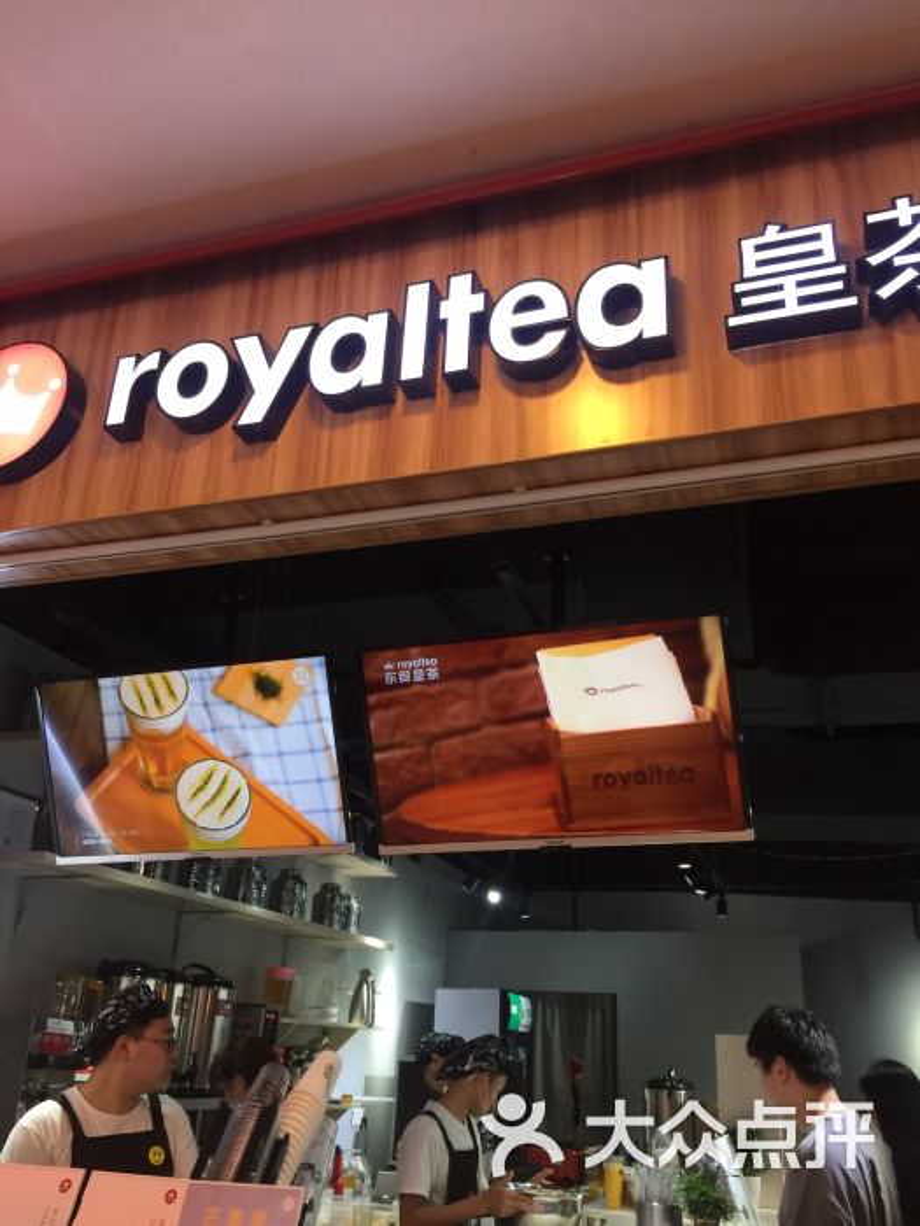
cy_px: 613
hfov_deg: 48.2
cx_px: 460
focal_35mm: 29
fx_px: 1028
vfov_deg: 61.7
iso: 50
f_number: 2.2
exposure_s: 1/33
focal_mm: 4.15
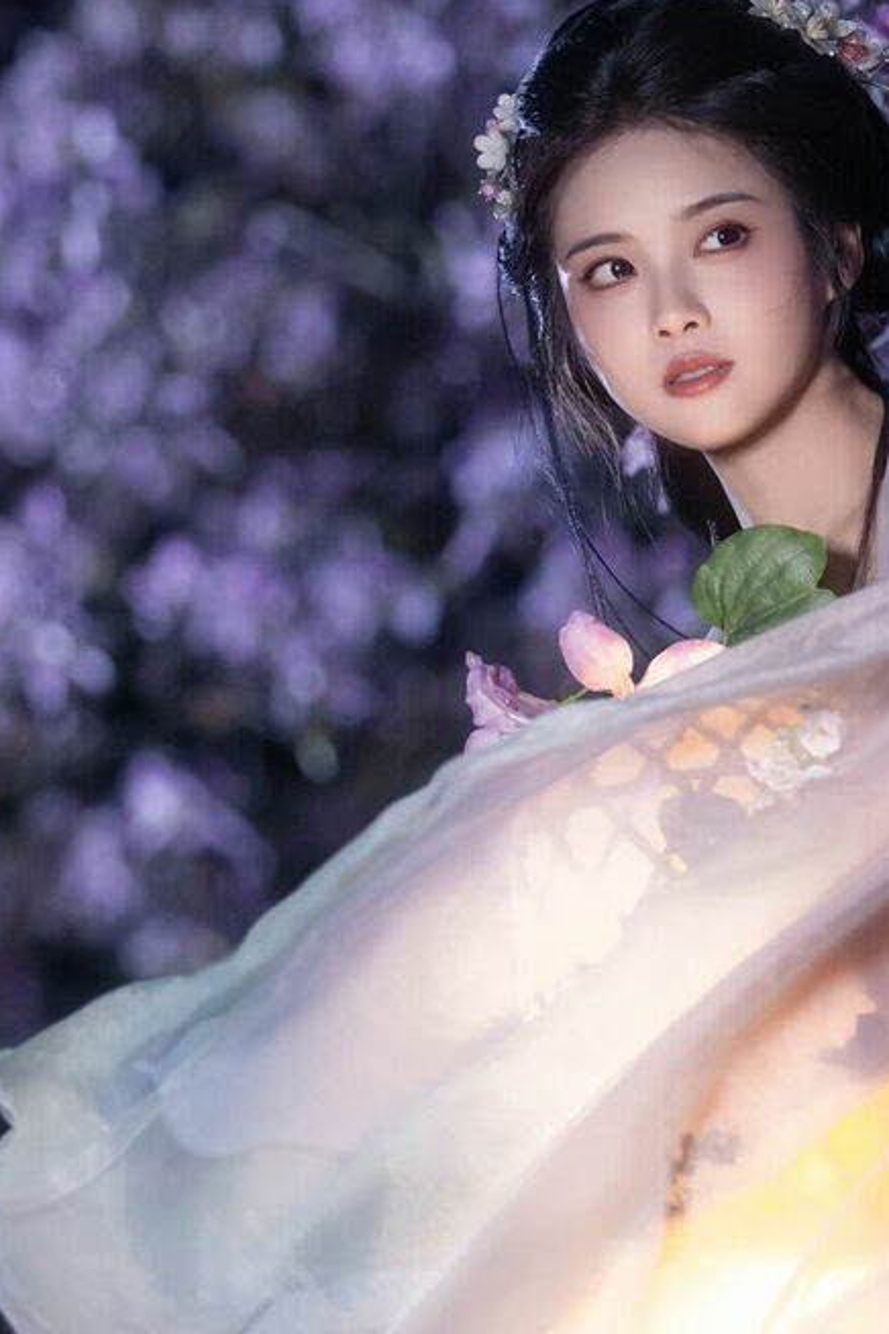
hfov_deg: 4.4
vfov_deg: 6.6
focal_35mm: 313
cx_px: 693
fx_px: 11593
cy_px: 754
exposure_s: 1/250
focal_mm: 130
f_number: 2.8
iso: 2500
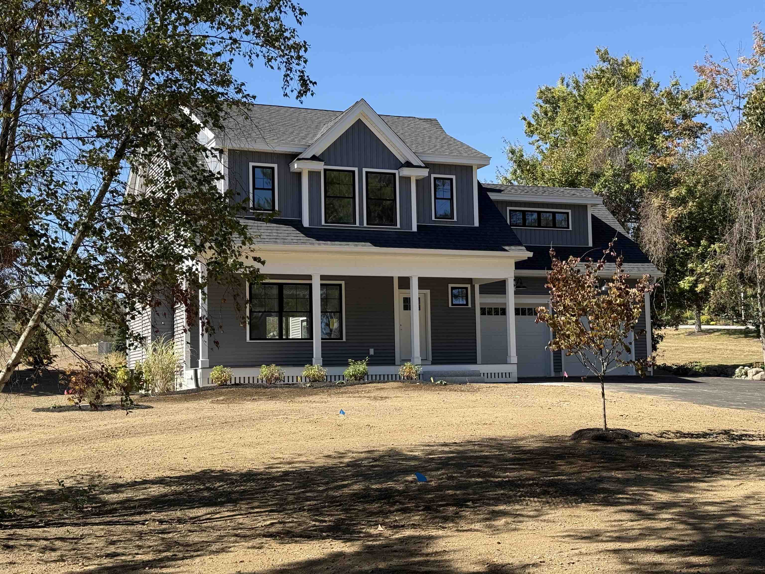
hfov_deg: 39.7
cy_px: 287
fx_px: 1061
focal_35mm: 48
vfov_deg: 30.3
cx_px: 382
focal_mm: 6.76
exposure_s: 1/2088
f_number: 1.78
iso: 64
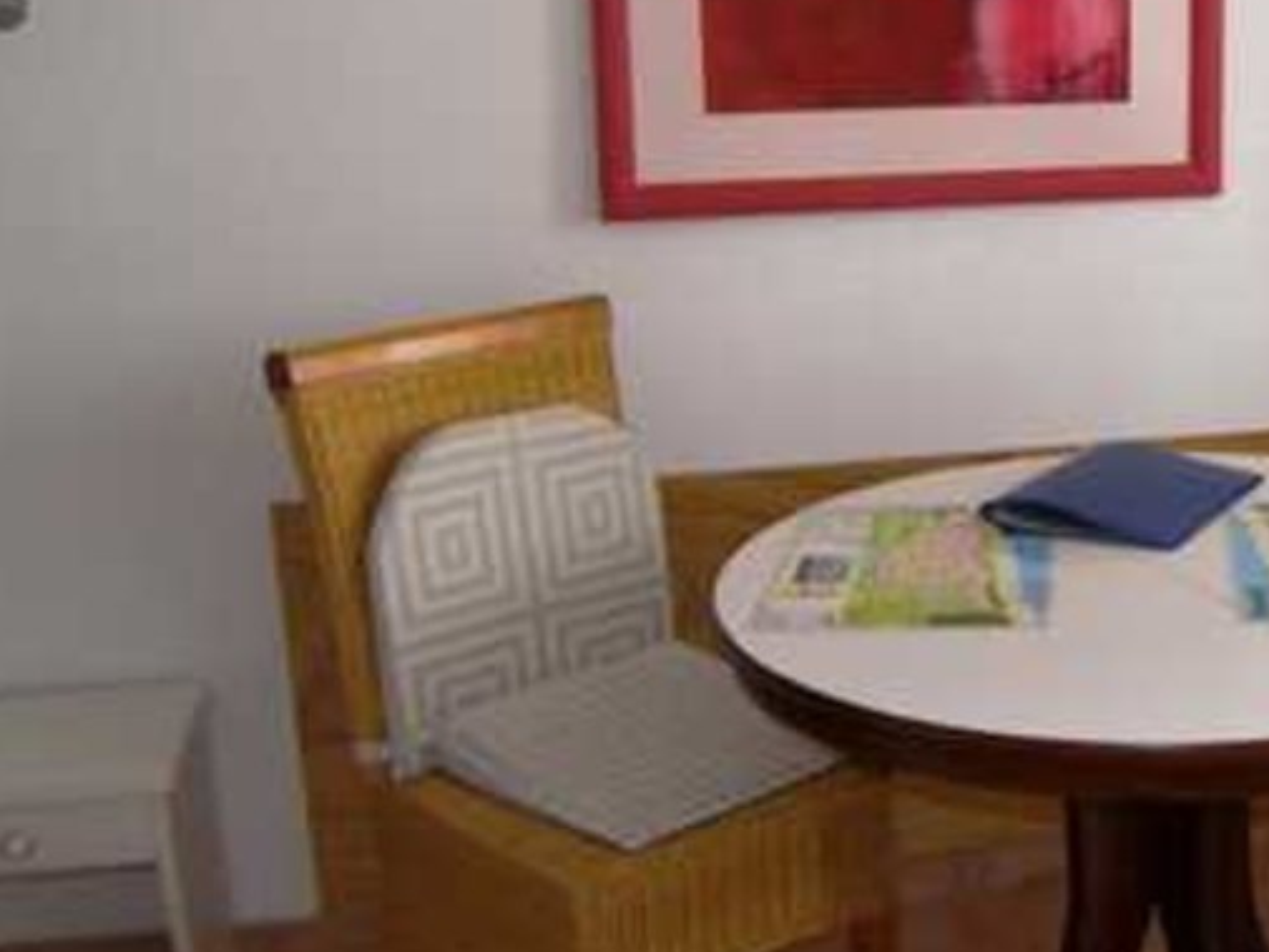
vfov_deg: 25.7
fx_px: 2090
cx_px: 1098
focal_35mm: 57
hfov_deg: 32.4
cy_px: 452
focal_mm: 5
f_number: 2.8
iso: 100
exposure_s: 1/30
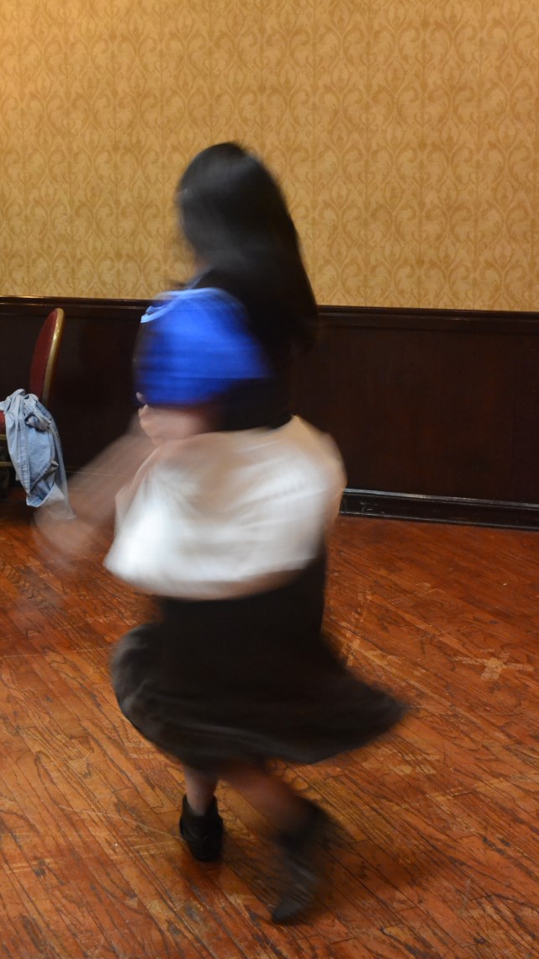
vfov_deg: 38.5
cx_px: 228
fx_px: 1372
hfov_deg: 22.2
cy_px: 476
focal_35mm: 54
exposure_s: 1/20
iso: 3200
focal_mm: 34
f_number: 5
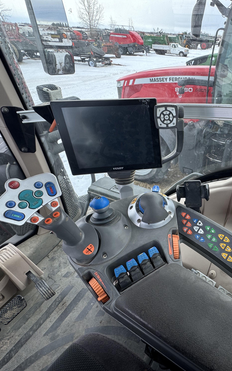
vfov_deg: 85.1
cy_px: 187
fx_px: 202
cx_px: 191
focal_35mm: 20
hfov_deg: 54.8
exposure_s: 1/99
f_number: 2.2
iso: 64
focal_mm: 2.22
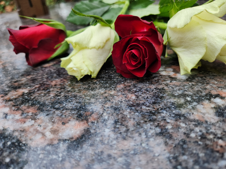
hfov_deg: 73.9
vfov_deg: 58.9
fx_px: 150
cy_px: 84
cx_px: 113
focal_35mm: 23
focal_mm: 5.4
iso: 25
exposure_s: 1/180
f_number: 1.8
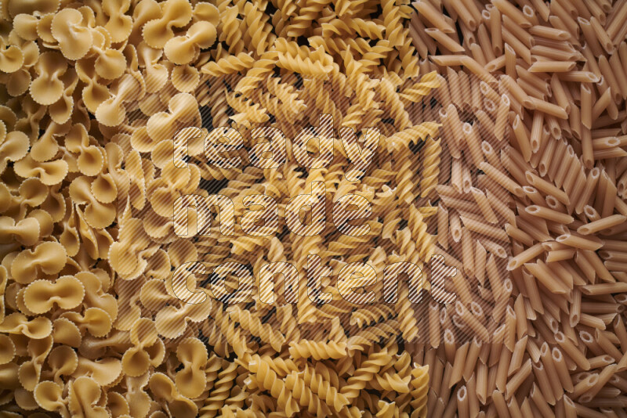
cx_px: 314
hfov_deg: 39.6
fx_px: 871
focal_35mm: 50
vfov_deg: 27.0
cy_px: 209
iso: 160
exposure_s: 1/100
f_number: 8
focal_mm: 50
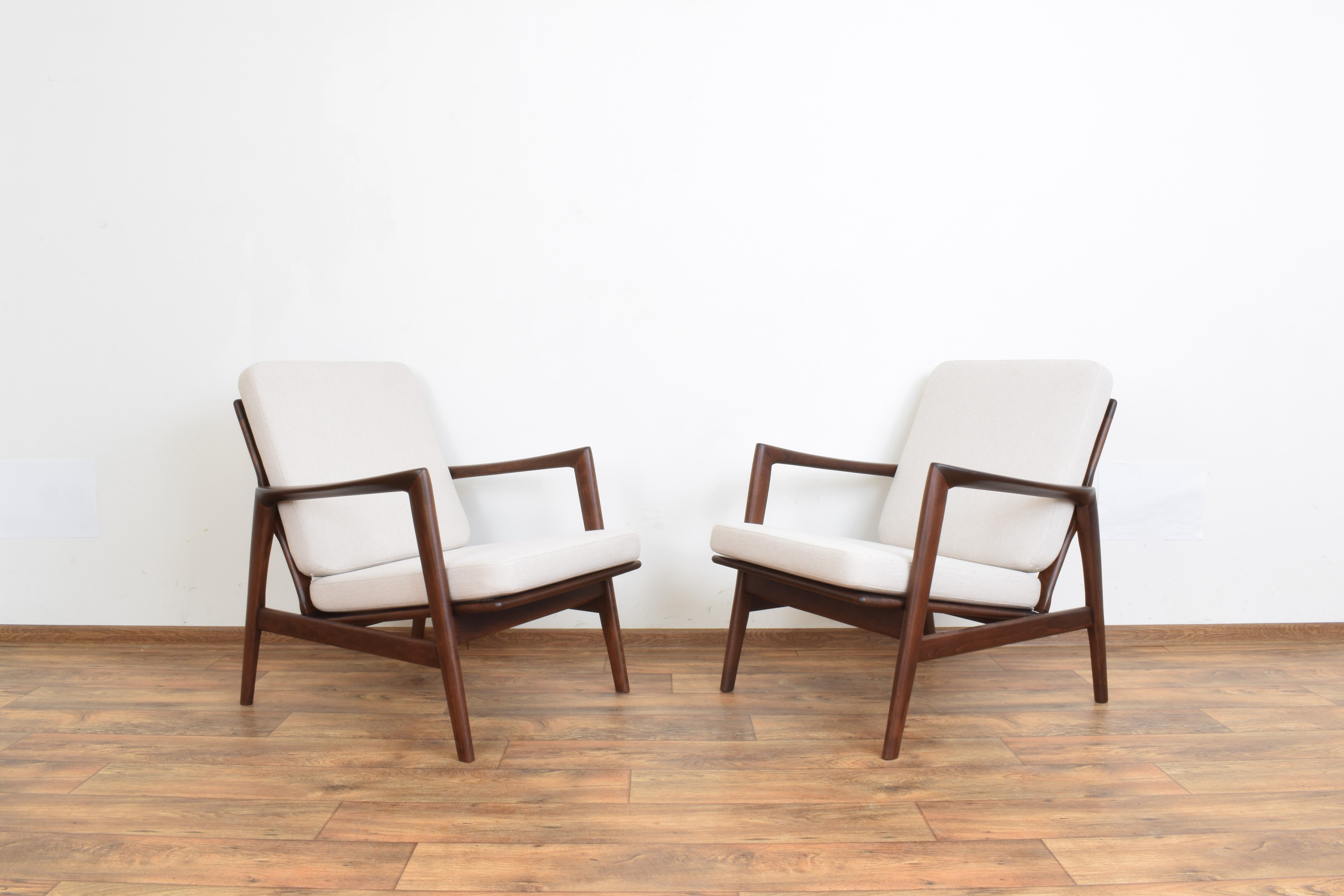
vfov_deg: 43.6
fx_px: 1120
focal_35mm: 30
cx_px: 672
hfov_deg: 61.9
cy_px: 448
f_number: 22
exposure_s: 5
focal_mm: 20
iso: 100
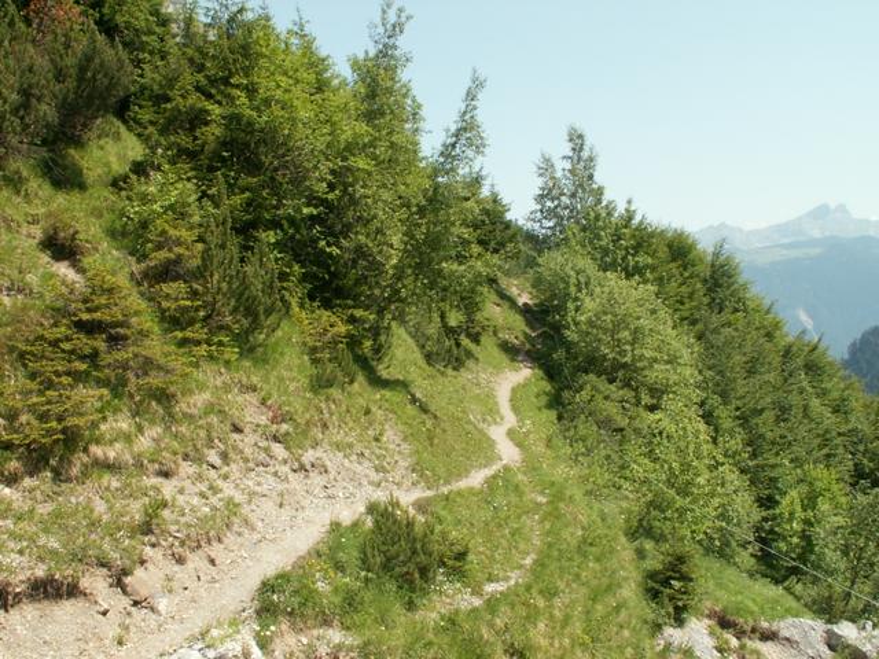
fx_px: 889
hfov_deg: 52.6
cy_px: 330
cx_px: 440
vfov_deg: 40.7
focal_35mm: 35
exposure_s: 1/80
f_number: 8
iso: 50
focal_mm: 5.86
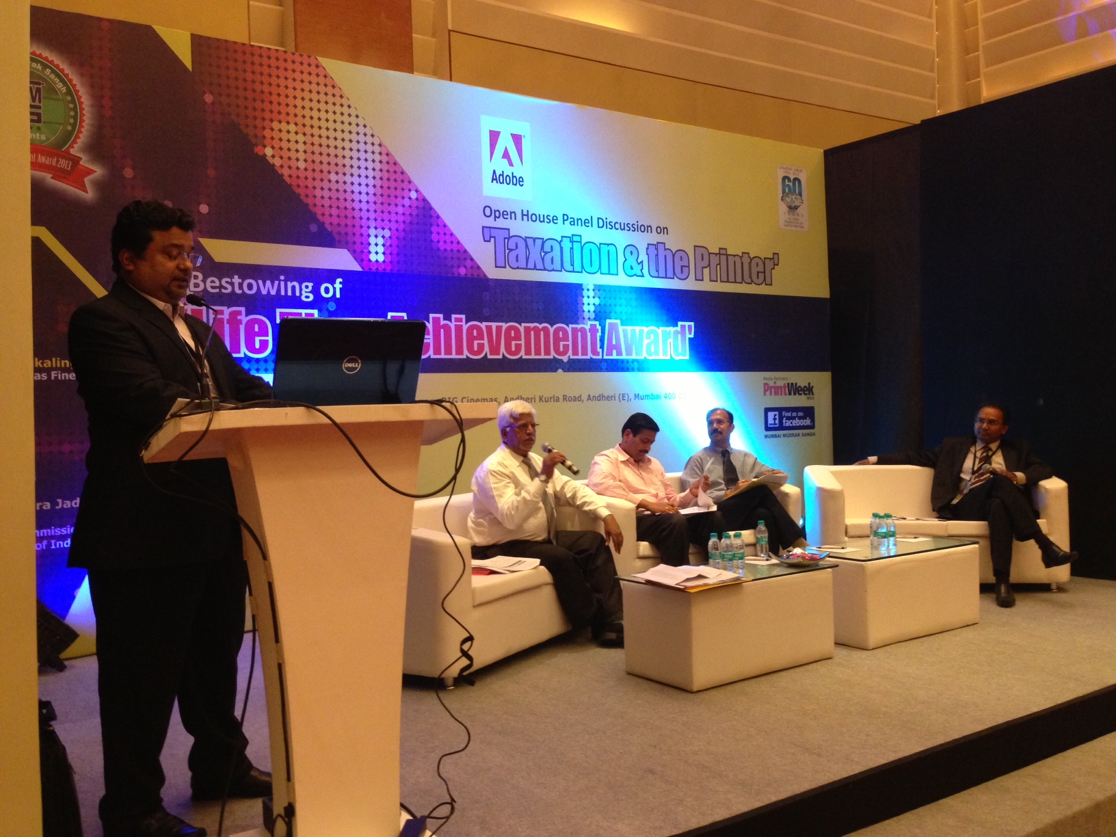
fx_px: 1064
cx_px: 558
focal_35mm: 33
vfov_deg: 42.9
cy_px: 418
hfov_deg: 55.4
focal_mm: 4.13
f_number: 2.4
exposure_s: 1/20
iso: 250
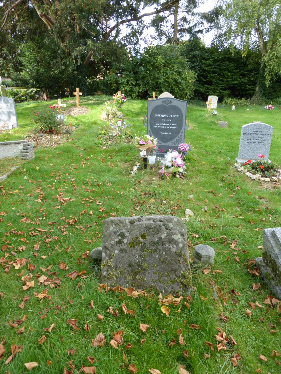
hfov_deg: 54.9
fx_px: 271
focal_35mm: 25
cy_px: 187
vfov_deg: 69.4
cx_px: 140
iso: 100
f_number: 3.3
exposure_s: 1/100
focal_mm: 4.3
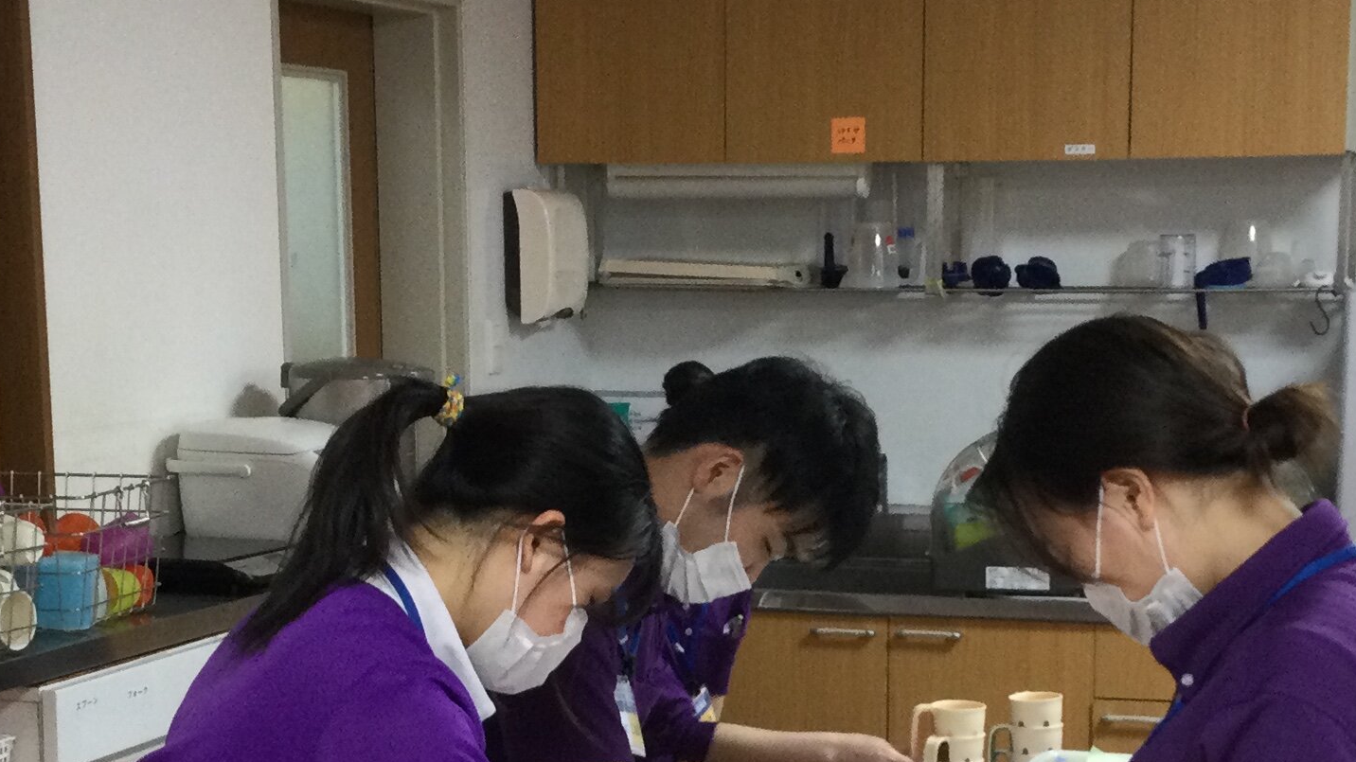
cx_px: 762
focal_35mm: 77
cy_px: 713
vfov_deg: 15.5
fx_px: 2768
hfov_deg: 27.5
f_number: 2.4
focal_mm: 3.3
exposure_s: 1/30
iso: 80
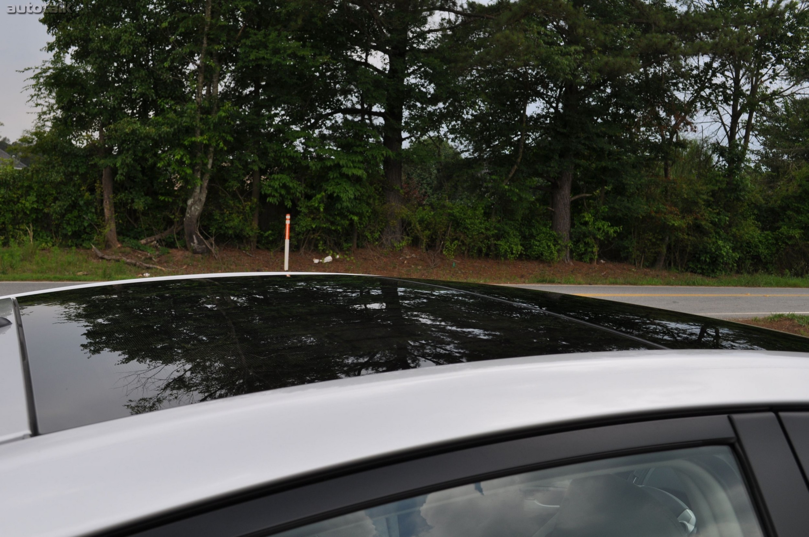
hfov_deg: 49.6
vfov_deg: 34.1
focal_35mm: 39
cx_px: 404
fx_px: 875
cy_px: 268
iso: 200
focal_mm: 26
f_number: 9
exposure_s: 1/100
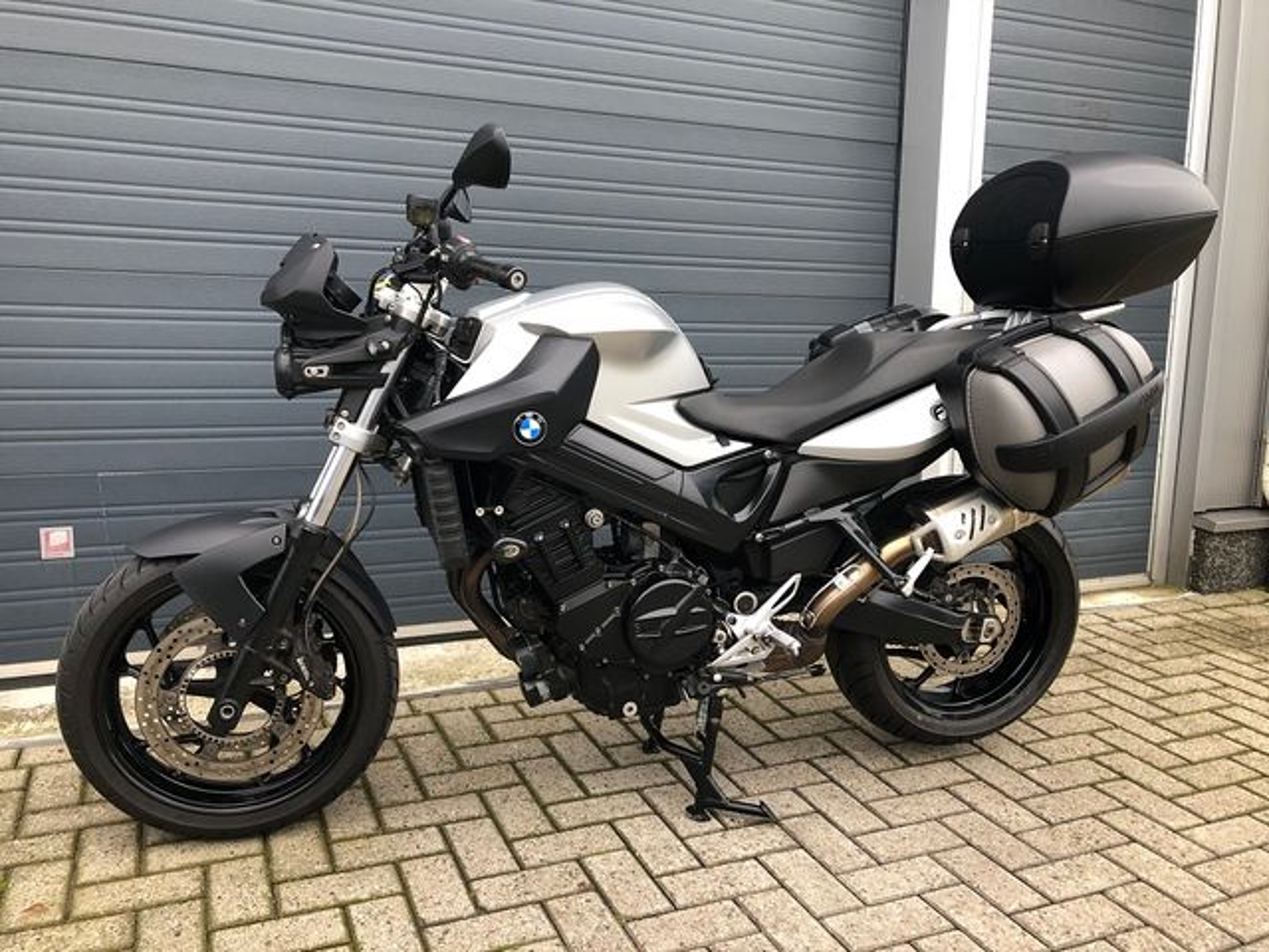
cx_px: 634
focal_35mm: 28
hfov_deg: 63.4
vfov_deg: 49.7
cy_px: 476
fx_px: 1026
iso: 25
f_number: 1.8
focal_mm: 3.99
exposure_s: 1/40
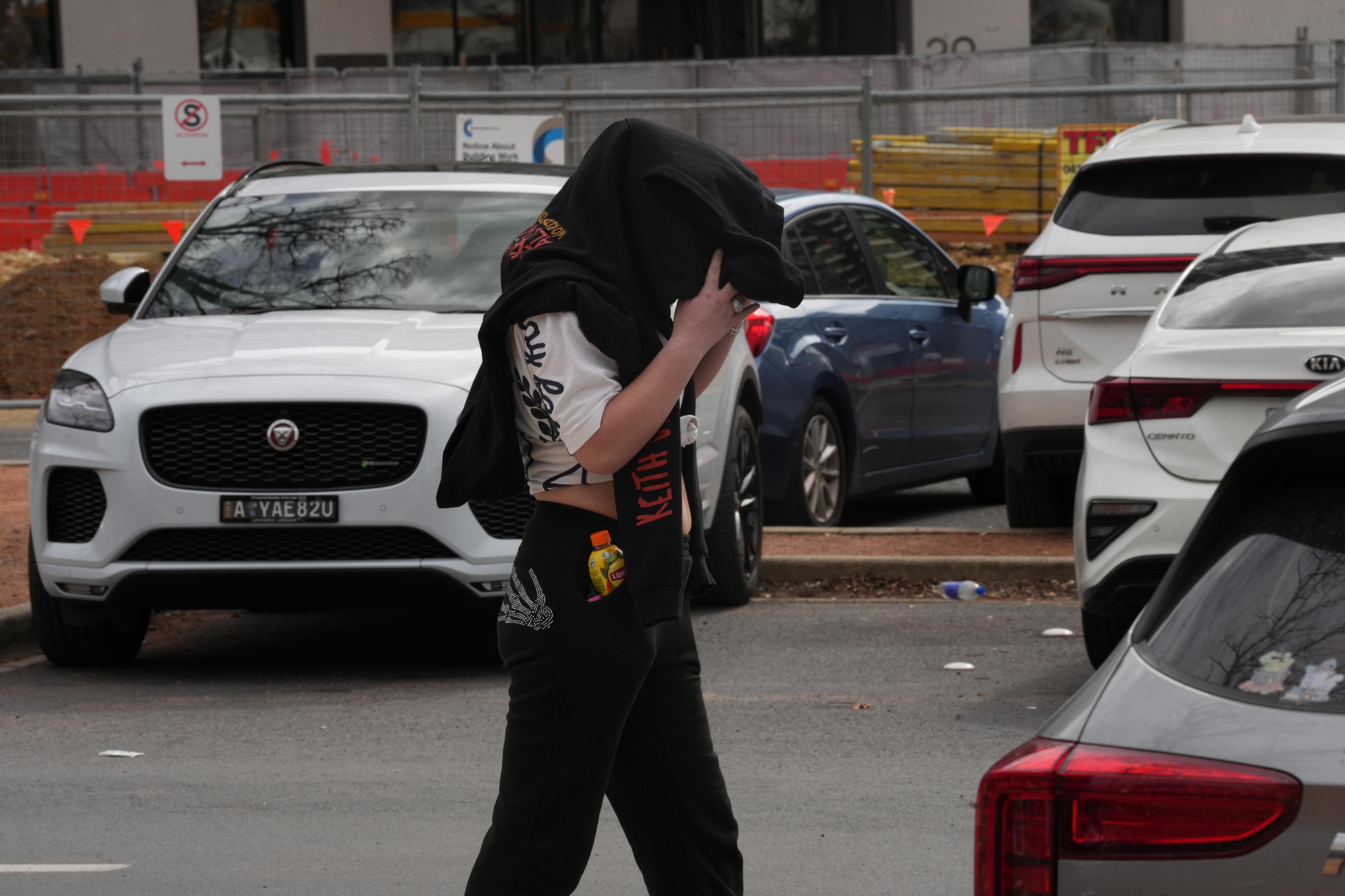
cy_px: 448
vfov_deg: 6.9
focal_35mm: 200
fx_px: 7471
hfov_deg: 10.3
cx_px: 672
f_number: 18
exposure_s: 1/320
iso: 640
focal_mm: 200
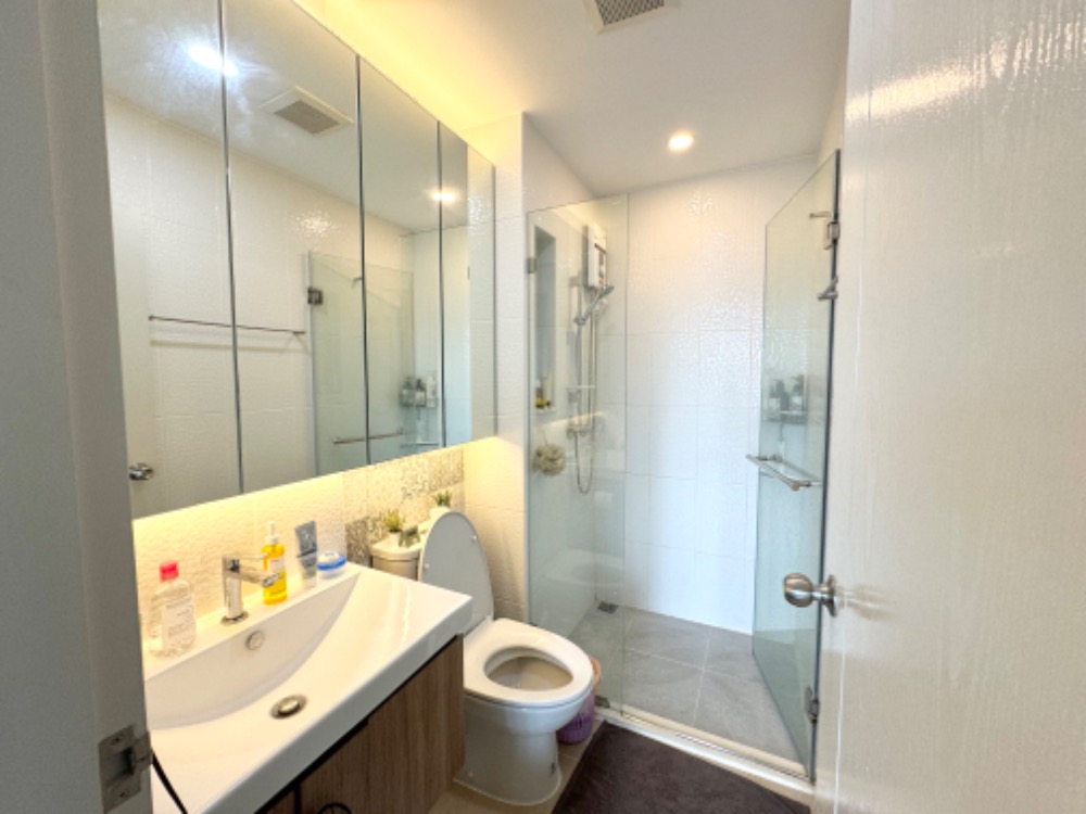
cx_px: 543
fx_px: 439
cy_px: 407
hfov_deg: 102.1
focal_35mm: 14
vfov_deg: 85.7
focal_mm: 2.22
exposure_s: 1/100
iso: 100
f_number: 2.2
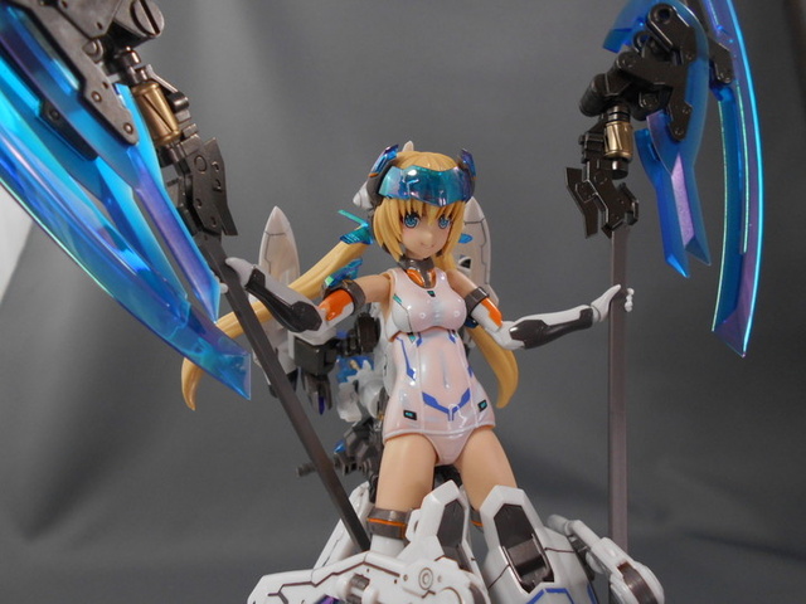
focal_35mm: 26
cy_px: 302
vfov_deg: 53.1
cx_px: 403
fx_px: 605
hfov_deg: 67.3
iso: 220
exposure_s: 1/30
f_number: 3.2
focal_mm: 4.6
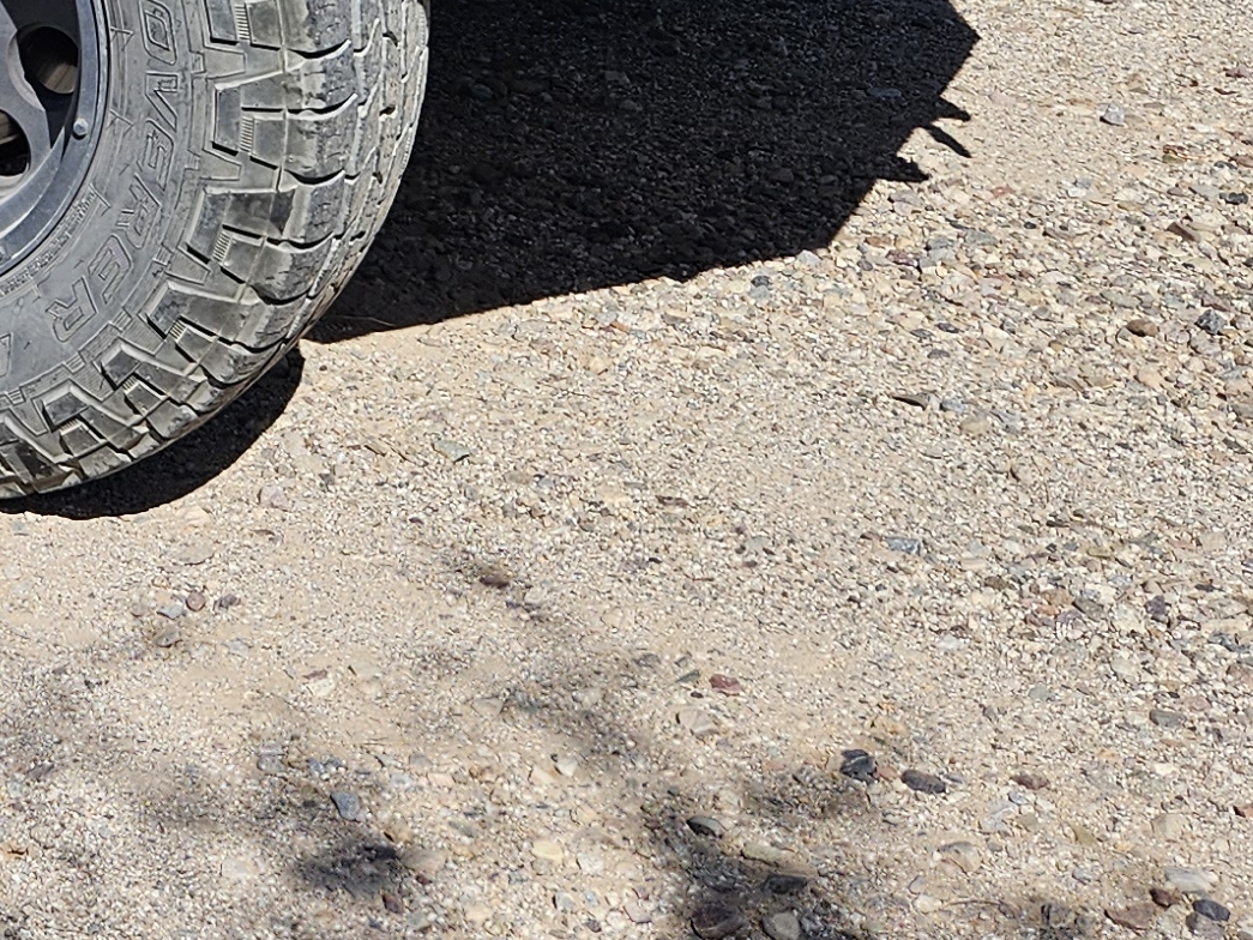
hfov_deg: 20.3
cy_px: -571
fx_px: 3186
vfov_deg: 15.2
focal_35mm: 88
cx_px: -385
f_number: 1.8
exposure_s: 1/2664
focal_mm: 5.4
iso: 25
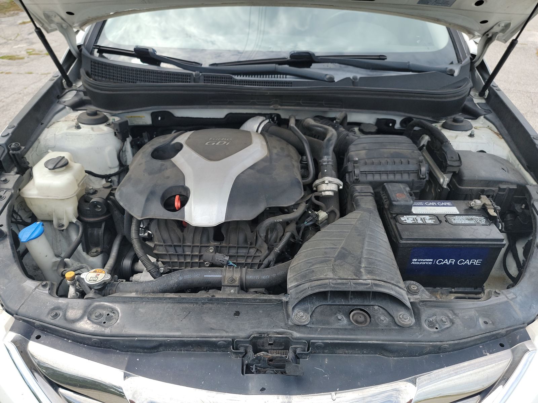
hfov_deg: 71.6
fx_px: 373
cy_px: 202
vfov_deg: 56.8
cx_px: 269
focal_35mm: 24
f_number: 1.8
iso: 50
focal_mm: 6.7
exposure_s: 1/325
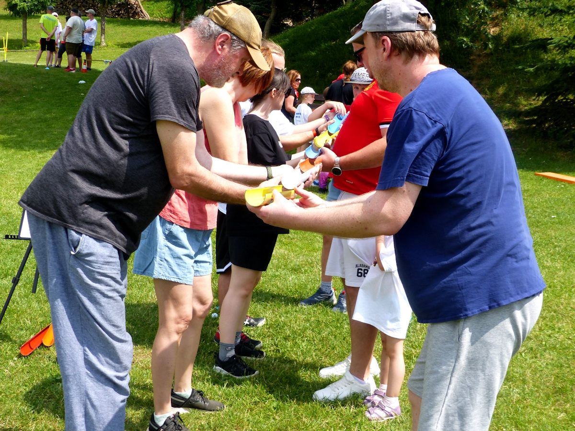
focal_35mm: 51
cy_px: 216
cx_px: 288
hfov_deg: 37.5
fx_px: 847
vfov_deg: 28.6
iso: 100
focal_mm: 8.7
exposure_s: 1/640
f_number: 4
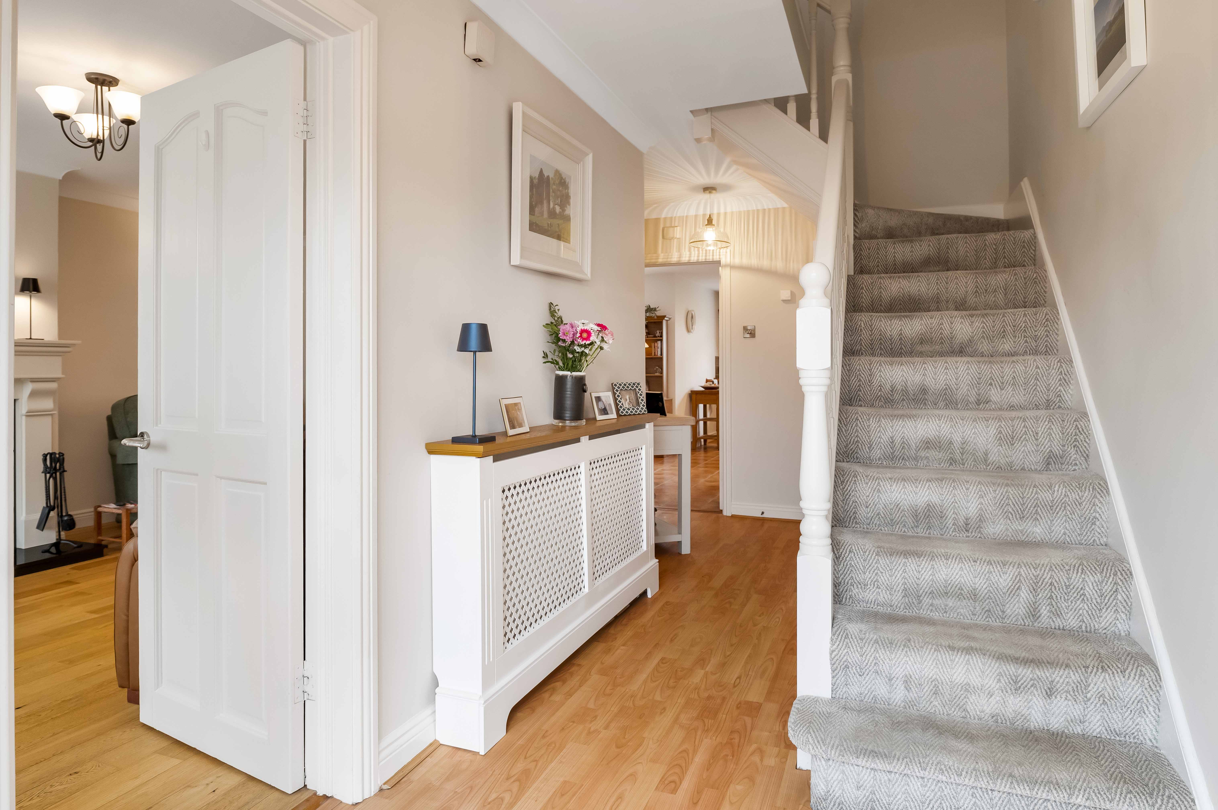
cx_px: 609
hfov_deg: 84.0
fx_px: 676
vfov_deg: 61.9
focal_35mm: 20
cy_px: 405
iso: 640
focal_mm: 20
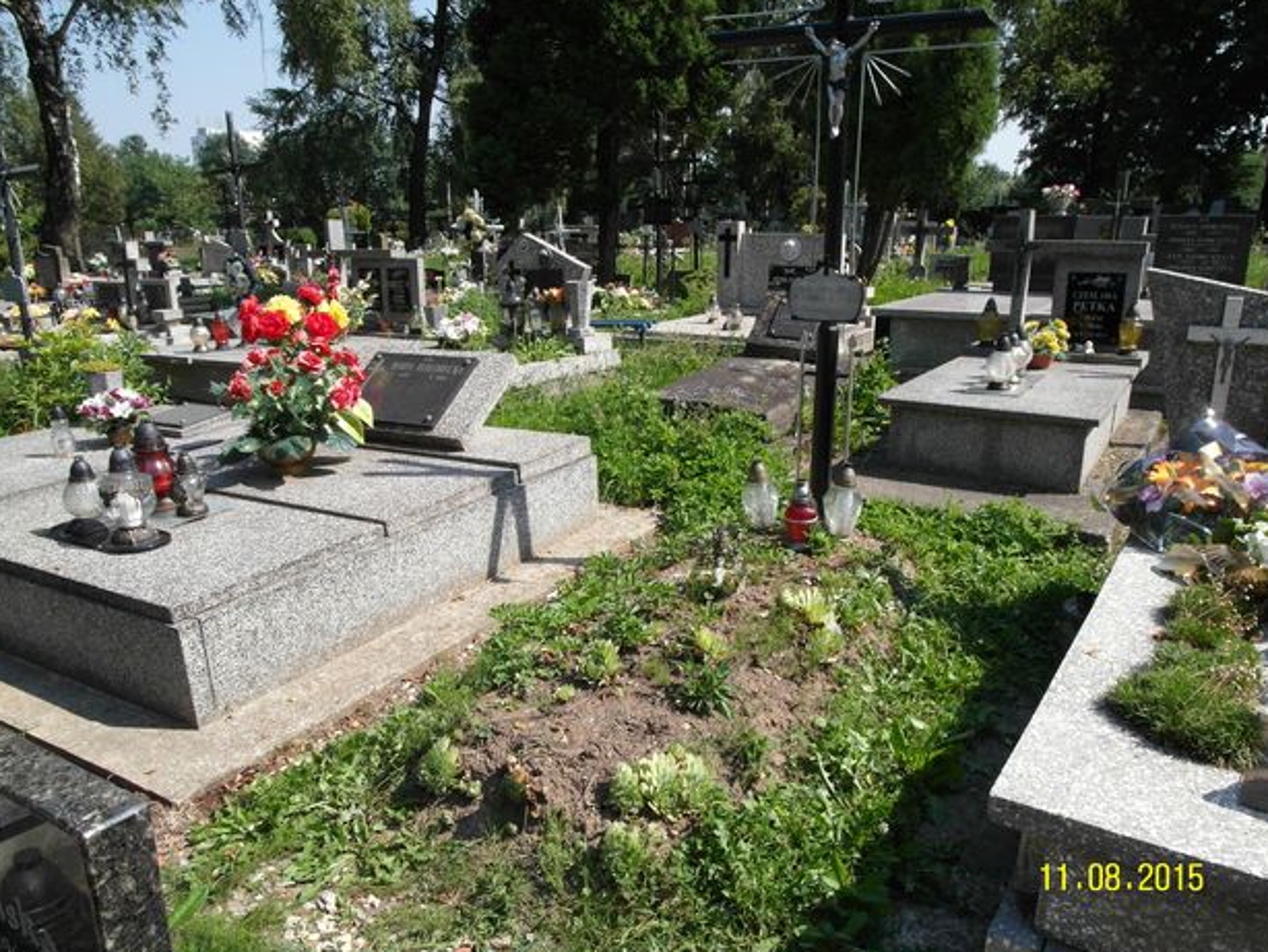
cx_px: 636
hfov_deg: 69.4
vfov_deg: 54.9
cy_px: 485
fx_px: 916
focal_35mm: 25
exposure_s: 1/350
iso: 80
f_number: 4.4
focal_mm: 5.2
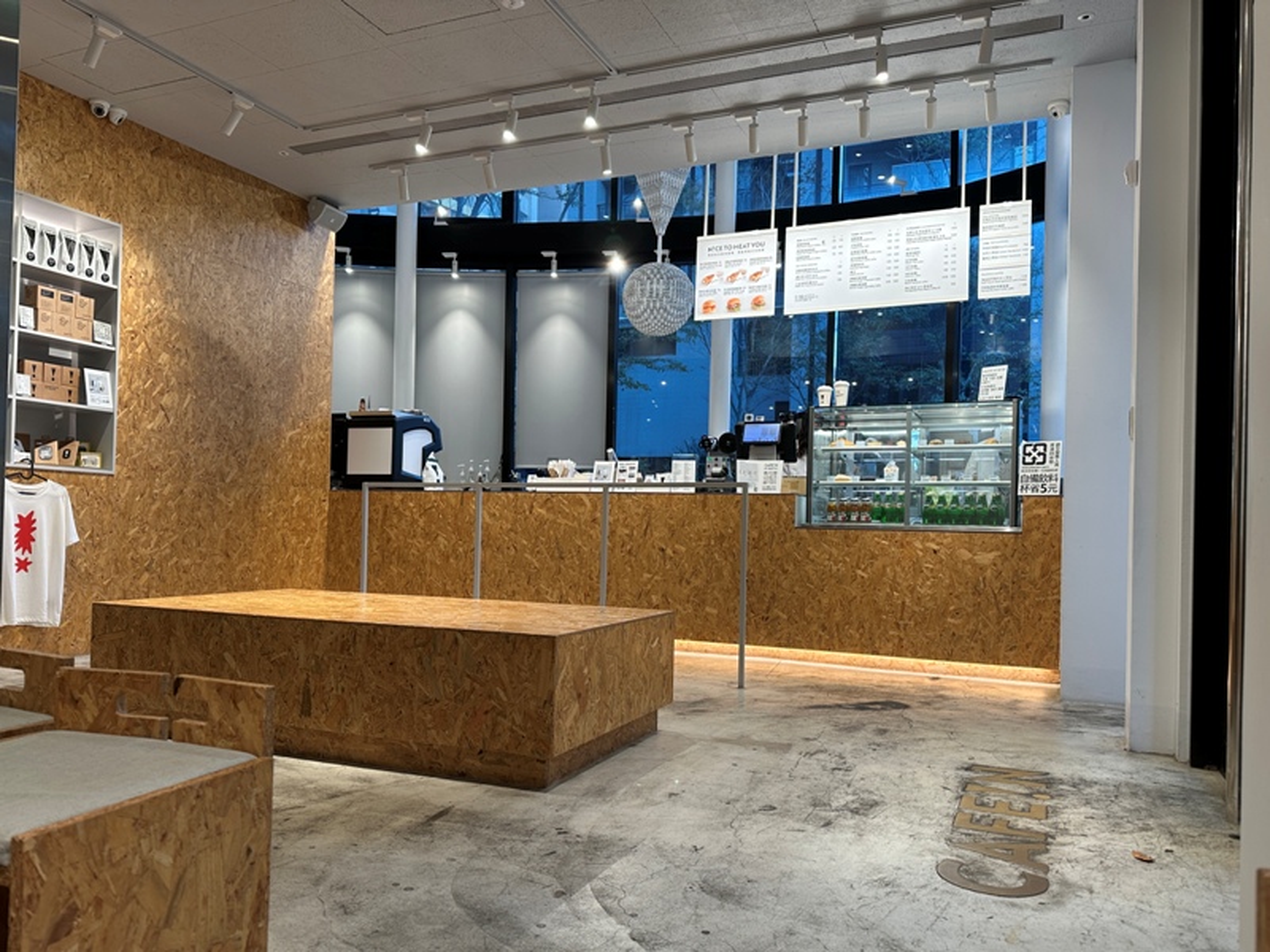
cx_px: 635
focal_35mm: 24
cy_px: 476
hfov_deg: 71.6
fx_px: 881
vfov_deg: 56.8
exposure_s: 1/140
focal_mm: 6.86
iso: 100
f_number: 1.78
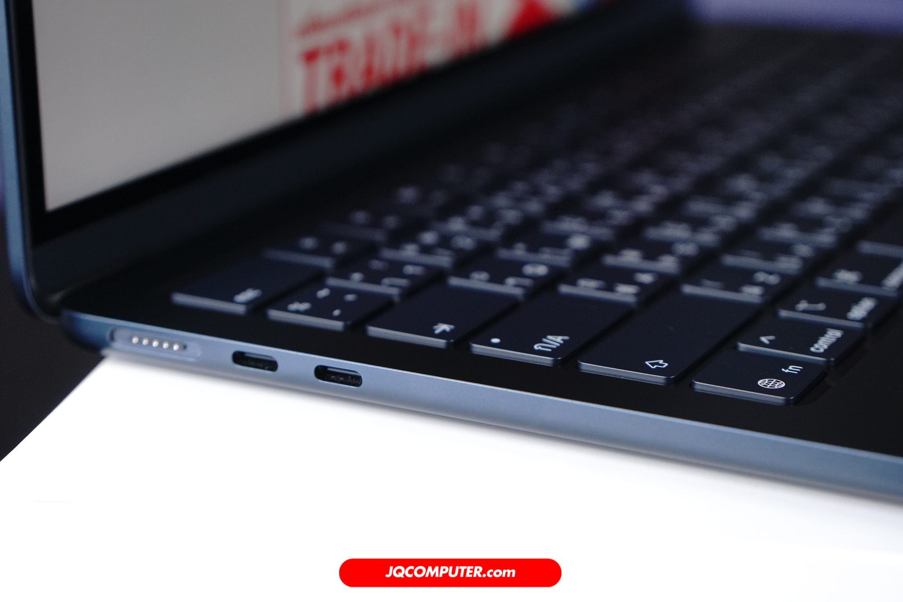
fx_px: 2220
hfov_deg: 23.0
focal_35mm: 88
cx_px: 452
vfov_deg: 15.4
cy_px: 301
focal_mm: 59
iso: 800
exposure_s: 1/80
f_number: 4.5
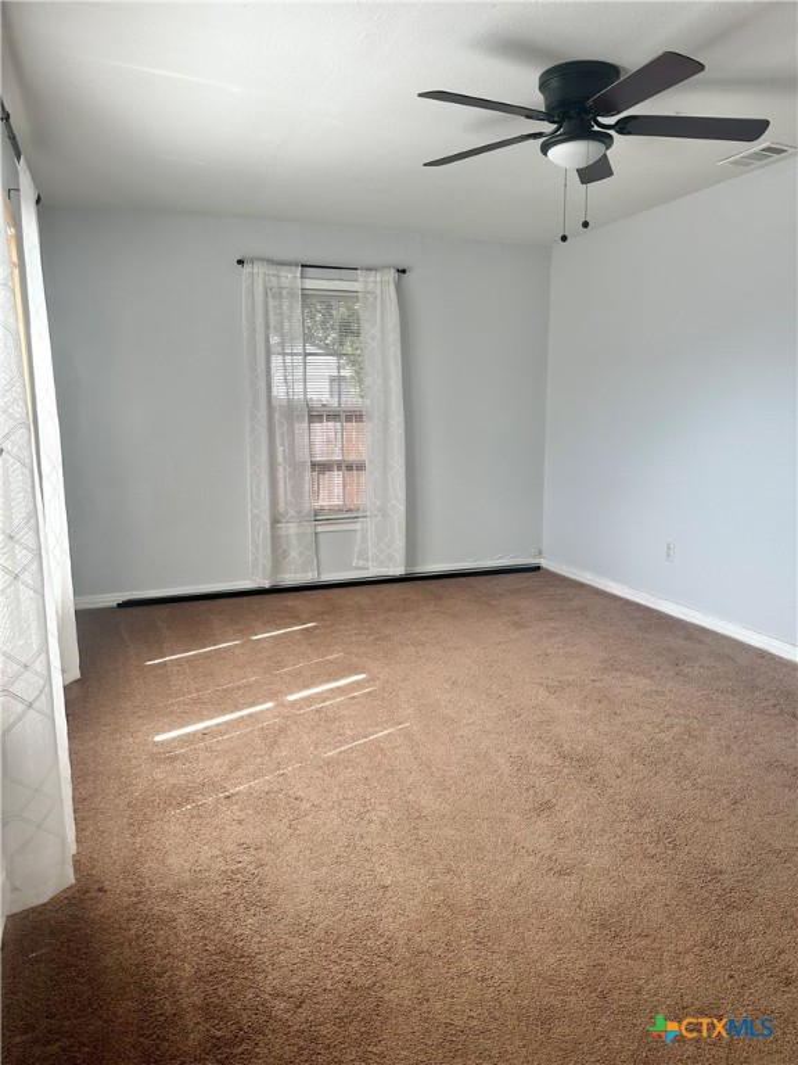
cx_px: 399
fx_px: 738
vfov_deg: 71.6
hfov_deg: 56.8
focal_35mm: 24
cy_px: 532
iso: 64
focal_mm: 6.86
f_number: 1.78
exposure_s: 1/156
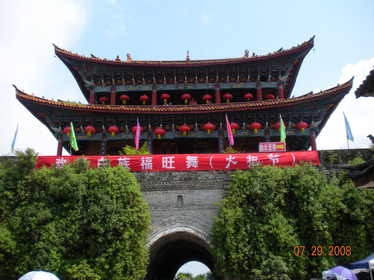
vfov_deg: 39.7
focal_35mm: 36
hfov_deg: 51.4
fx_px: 389
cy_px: 140
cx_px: 187
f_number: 3.5
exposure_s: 1/504
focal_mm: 6.3
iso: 64
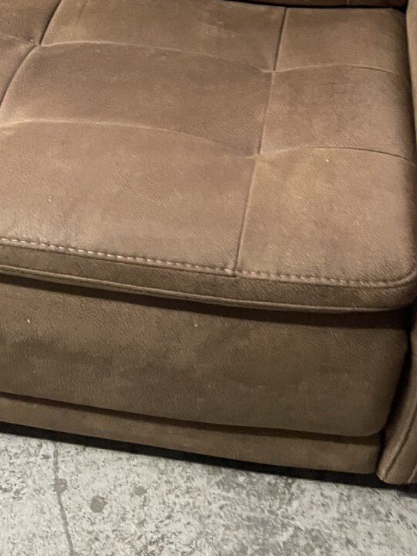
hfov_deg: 26.4
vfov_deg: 31.2
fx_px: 884
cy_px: -50
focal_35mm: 55
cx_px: 277
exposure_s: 1/60
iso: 500
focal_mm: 5.1
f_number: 1.6
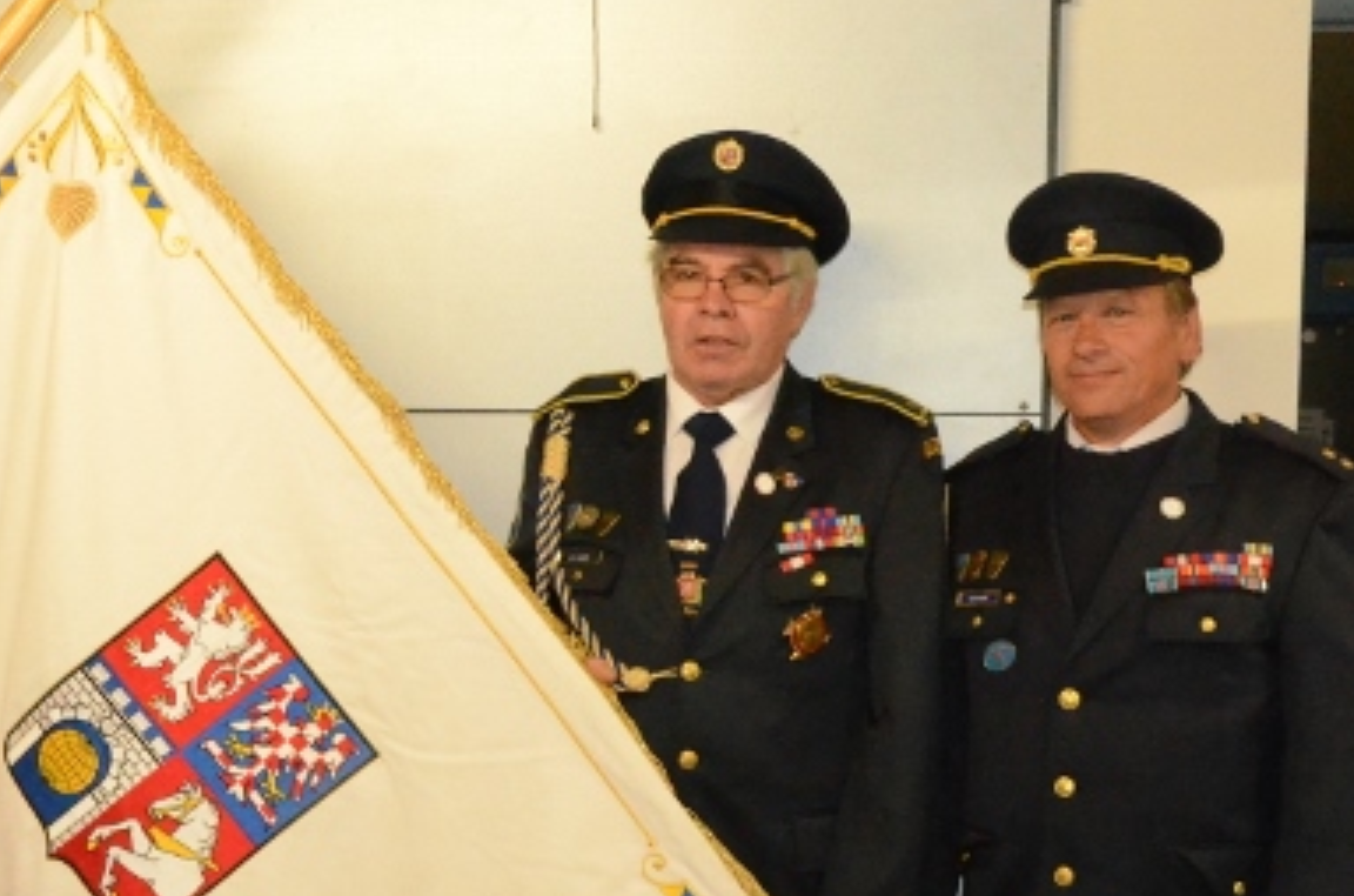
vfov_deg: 18.0
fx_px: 2814
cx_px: 331
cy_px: 614
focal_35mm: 75
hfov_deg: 26.7
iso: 6400
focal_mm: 24
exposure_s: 1/60
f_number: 8
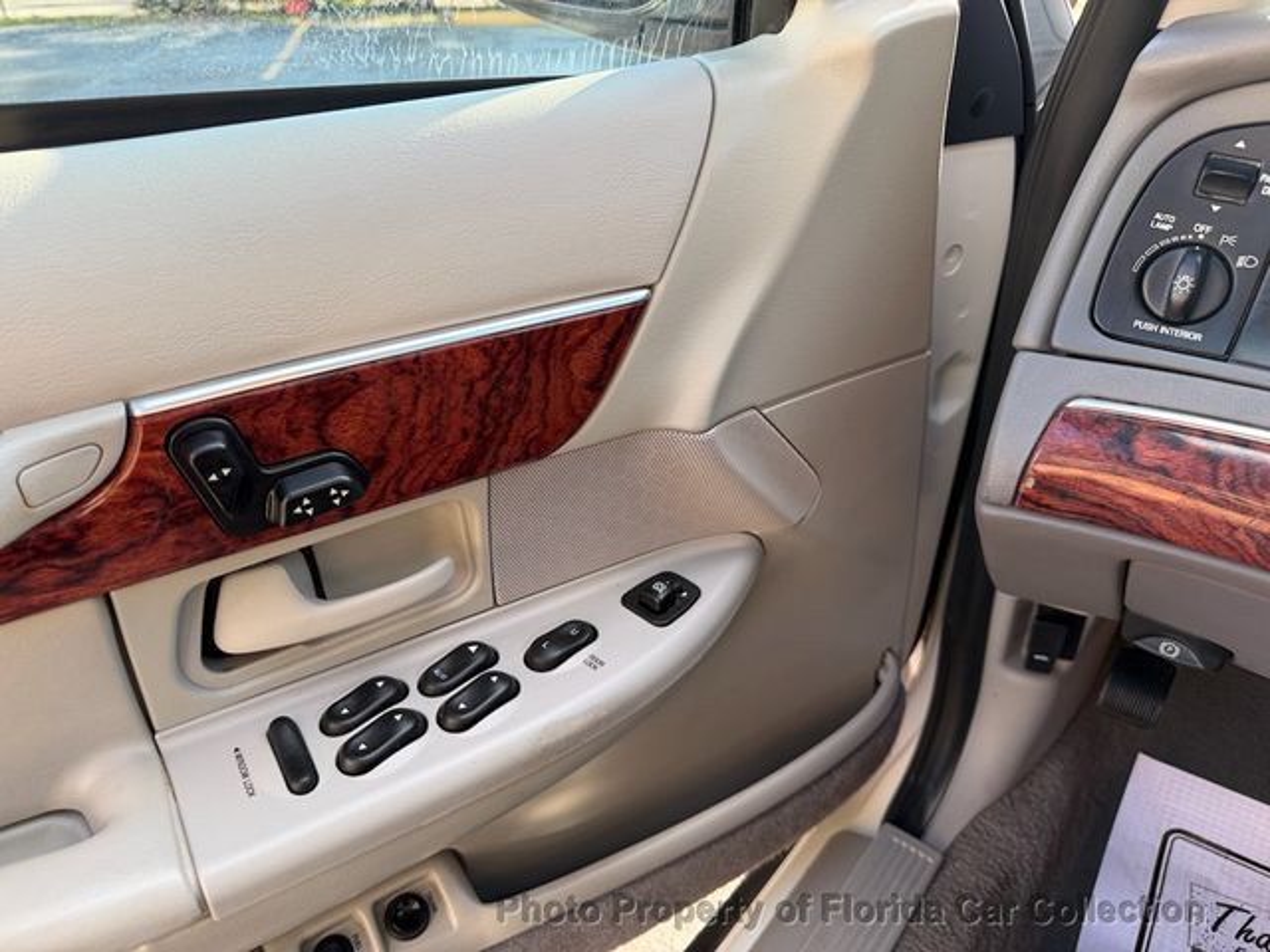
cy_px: 476
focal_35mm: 24
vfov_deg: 56.8
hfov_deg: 71.6
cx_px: 635
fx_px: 881
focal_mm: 6.76
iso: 64
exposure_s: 1/210
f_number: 1.78
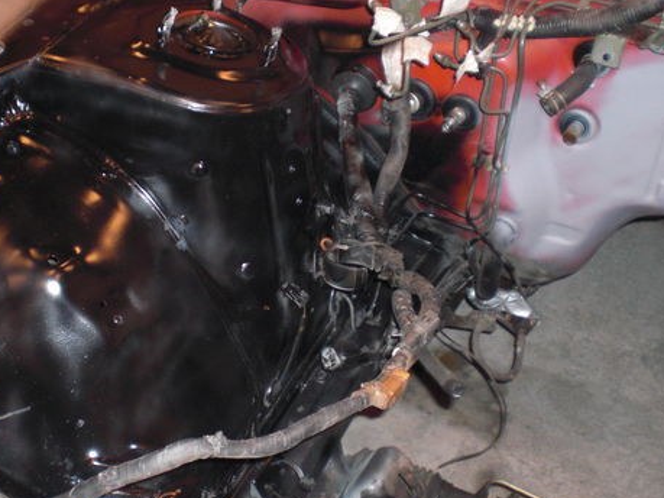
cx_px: 233
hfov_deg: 35.9
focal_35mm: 53
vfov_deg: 27.5
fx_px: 1016
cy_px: 287
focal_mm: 6.3
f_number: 3.1
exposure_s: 1/60
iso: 200
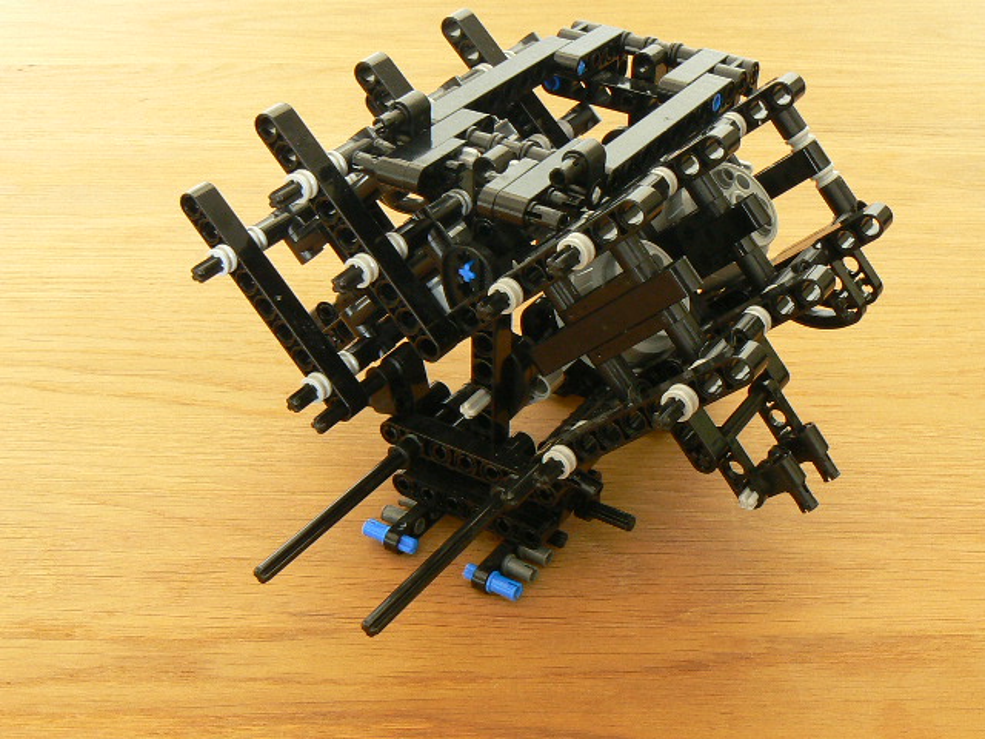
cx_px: 492
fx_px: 1423
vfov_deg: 29.1
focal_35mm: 50
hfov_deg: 38.2
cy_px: 370
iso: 100
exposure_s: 2
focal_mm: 6.2
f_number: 5
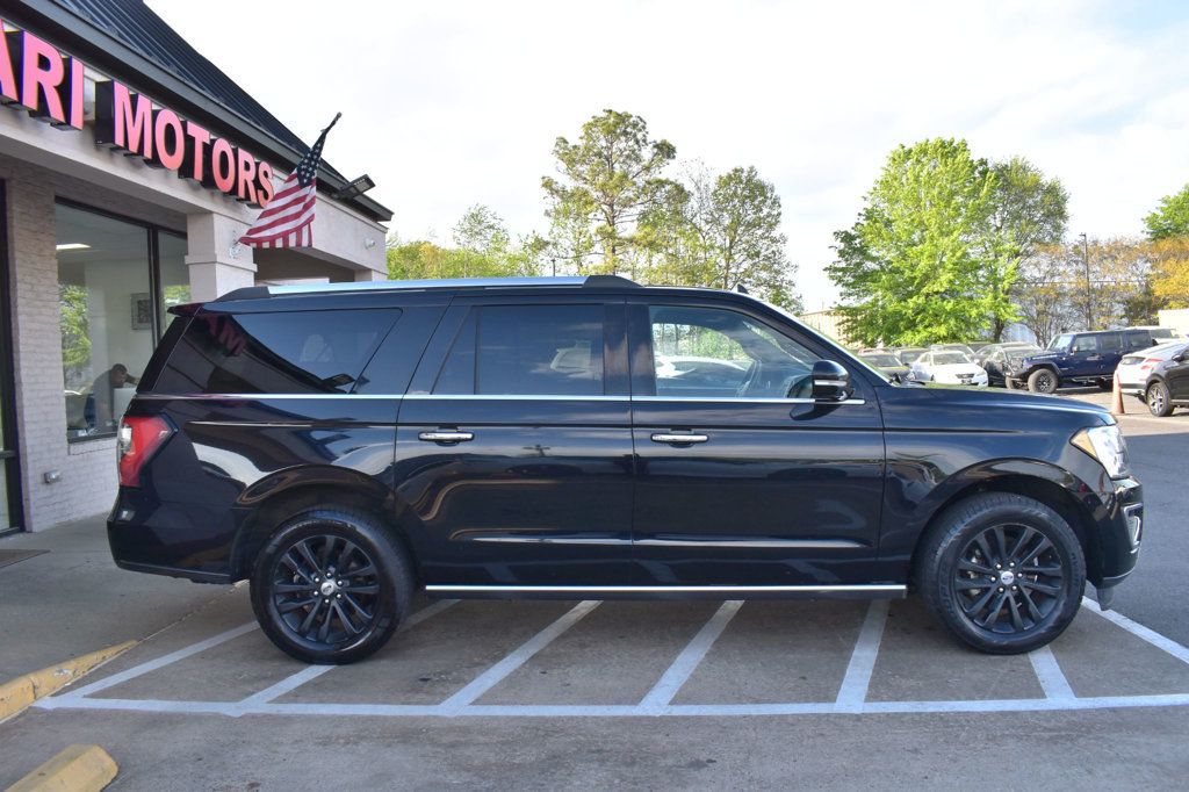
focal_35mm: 27
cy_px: 396
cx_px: 594
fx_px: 891
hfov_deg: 67.4
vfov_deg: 47.9
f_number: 10
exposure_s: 1/250
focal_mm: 18
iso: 400
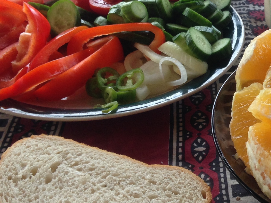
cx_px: 256
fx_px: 579
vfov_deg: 19.9
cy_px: 75
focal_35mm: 74
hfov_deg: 25.3
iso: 64
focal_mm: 4.12
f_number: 2.4
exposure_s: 1/120
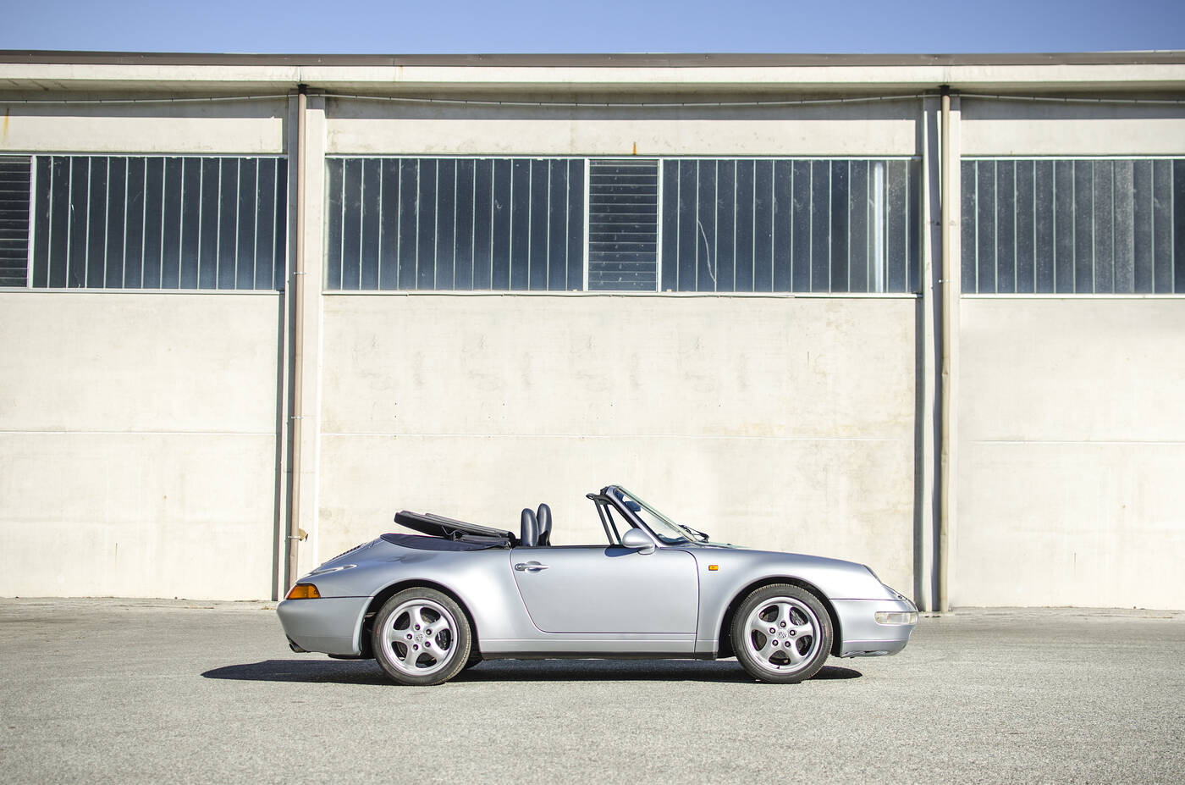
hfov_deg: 37.9
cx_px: 592
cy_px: 392
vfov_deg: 25.6
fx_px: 1724
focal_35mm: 52
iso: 125
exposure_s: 1/1250
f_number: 2.5
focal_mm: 35
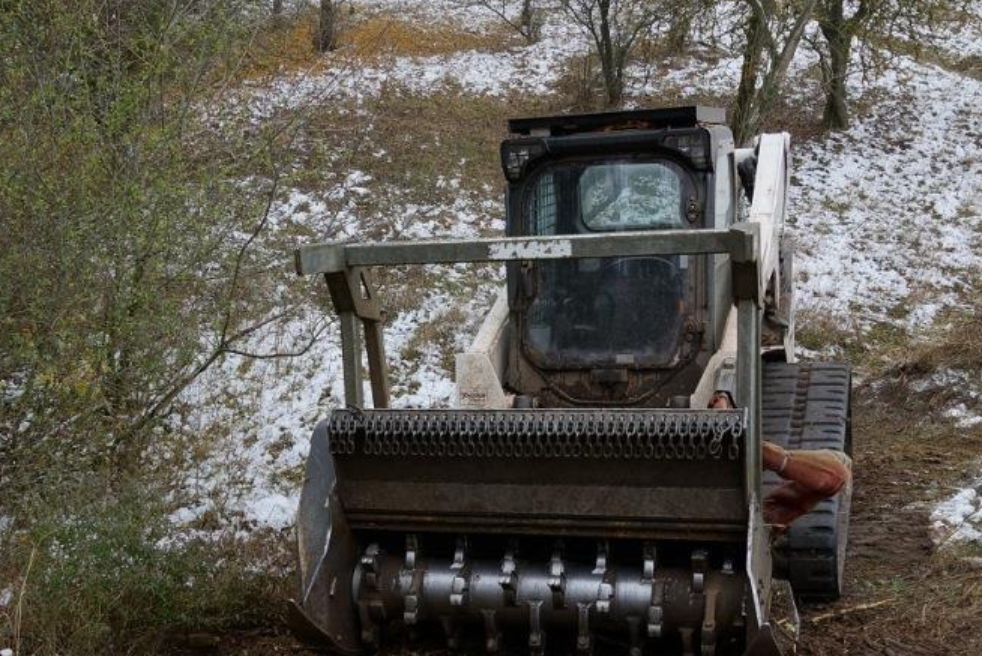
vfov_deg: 28.4
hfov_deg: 41.8
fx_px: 1283
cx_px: 435
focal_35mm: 47
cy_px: 471
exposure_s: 1/125
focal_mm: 20
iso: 200
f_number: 4
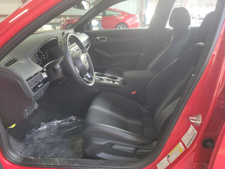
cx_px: 112
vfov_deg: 56.8
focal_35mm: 24
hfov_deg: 71.6
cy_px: 84
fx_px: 156
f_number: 1.8
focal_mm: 6.7
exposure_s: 1/59
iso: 218
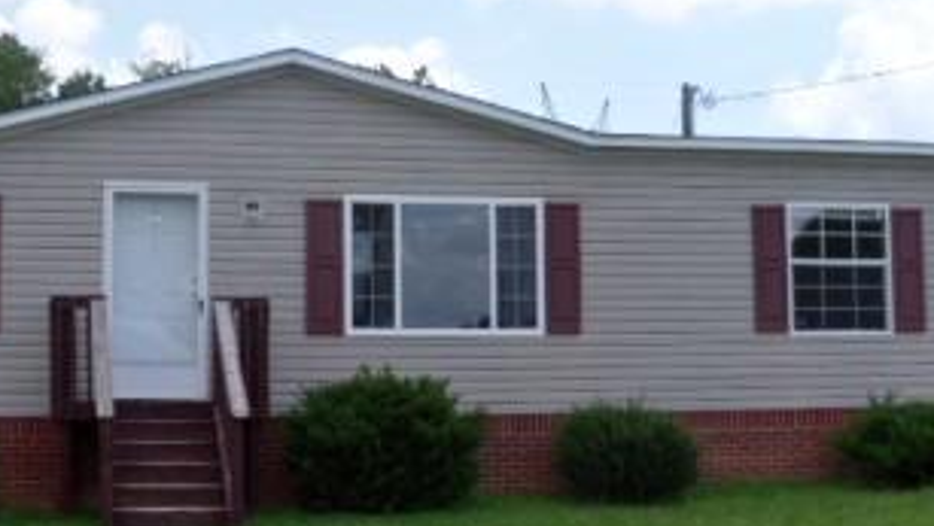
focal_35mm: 59
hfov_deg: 35.1
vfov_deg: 20.4
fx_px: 1462
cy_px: 252
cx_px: 307
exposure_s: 1/1000
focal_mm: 4.9
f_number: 3.3
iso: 80
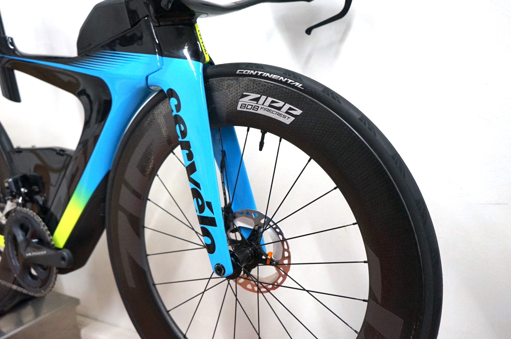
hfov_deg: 57.3
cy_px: 170
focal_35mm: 33
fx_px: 468
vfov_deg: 39.9
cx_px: 256
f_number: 4
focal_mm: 33
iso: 2500
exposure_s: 1/160
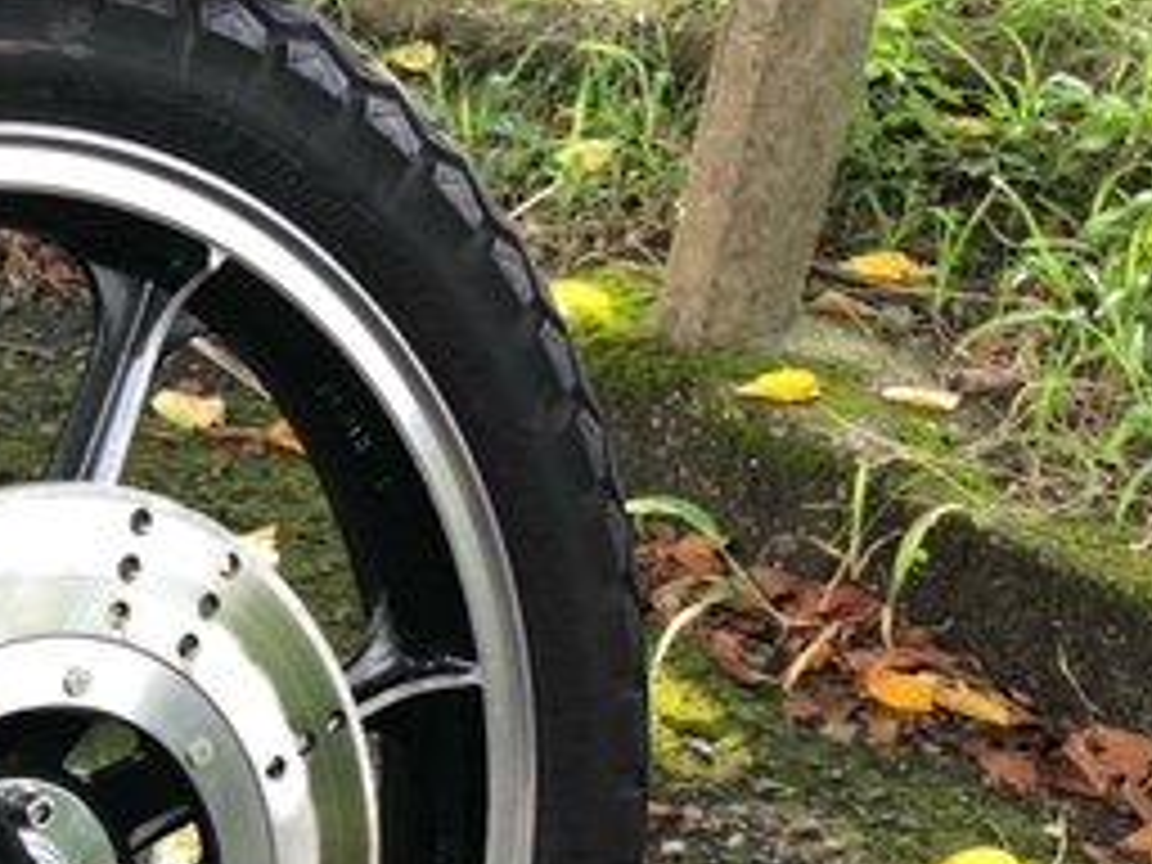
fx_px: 2330
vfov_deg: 20.6
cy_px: 774
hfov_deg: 25.3
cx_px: -194
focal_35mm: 70
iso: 25
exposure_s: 1/40
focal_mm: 4
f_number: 1.8
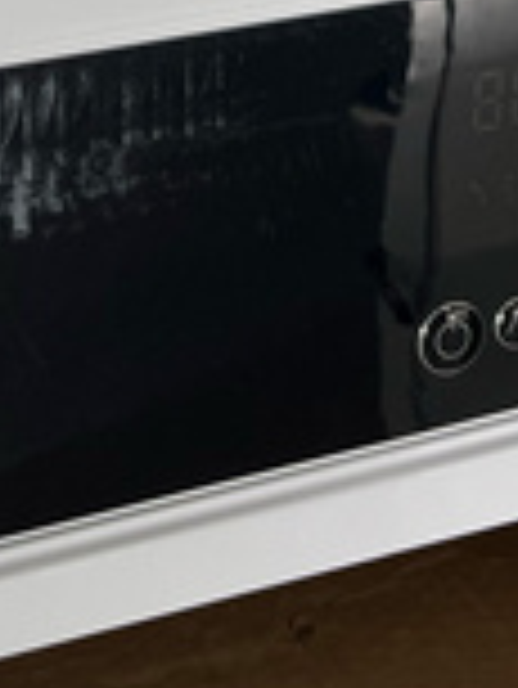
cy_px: -558
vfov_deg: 16.2
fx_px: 2032
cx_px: 162
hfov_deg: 14.5
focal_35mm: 102
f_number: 1.6
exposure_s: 1/100
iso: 64
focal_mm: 5.1
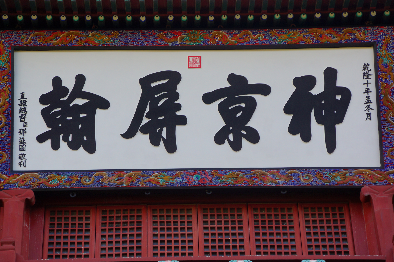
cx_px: 197
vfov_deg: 9.1
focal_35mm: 150
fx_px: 1641
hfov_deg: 13.7
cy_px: 131
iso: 125
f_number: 5.6
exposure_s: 1/160
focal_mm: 100
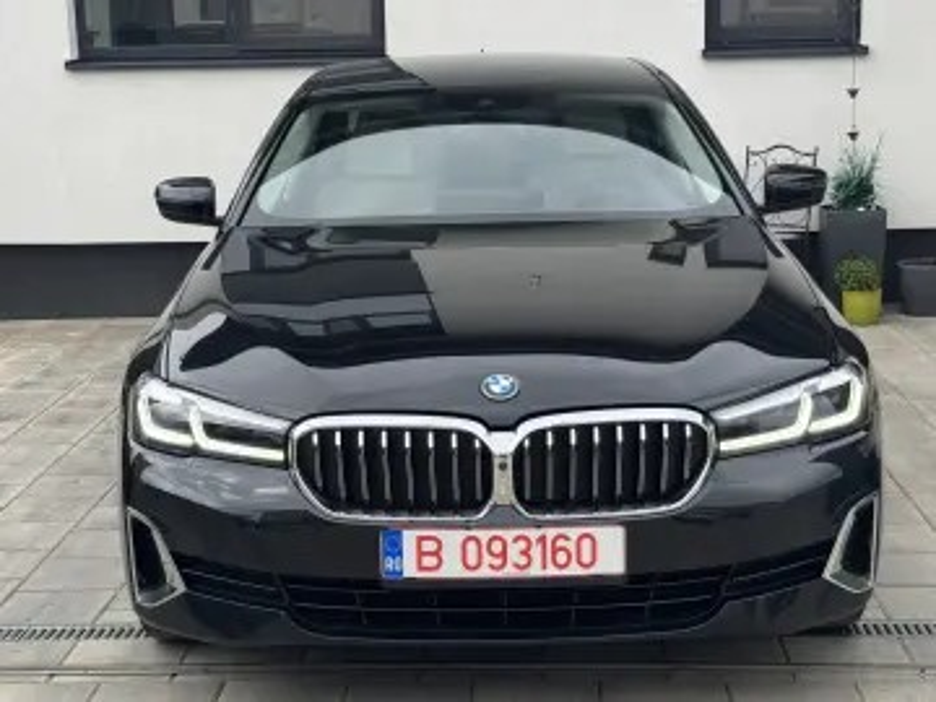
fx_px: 1298
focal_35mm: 48
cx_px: 468
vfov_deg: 30.3
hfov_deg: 39.7
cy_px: 351
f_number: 1.78
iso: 64
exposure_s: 1/1818
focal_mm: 6.76
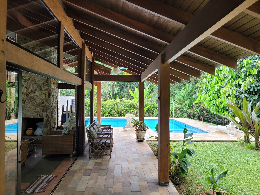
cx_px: 130
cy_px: 98
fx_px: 195
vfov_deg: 53.1
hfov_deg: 67.3
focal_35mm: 26
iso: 100
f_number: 1.8
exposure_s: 1/98
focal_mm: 5.4
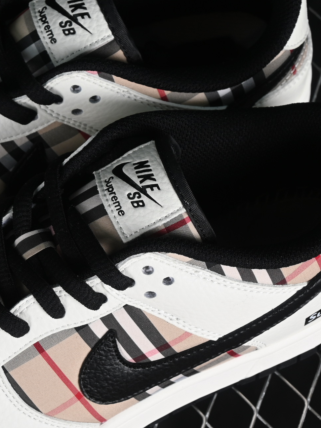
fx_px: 1917
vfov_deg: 12.7
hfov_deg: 9.5
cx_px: 44
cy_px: 239
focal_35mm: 155
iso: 160
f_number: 7.1
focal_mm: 50
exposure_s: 1/60
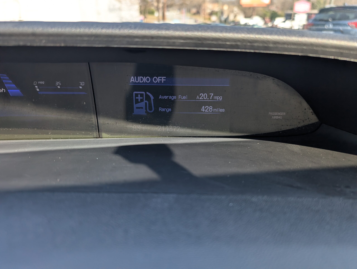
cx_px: 178
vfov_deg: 56.9
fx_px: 248
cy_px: 134
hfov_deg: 71.5
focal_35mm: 24
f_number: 1.68
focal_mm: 6.9
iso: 21
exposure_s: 1/218
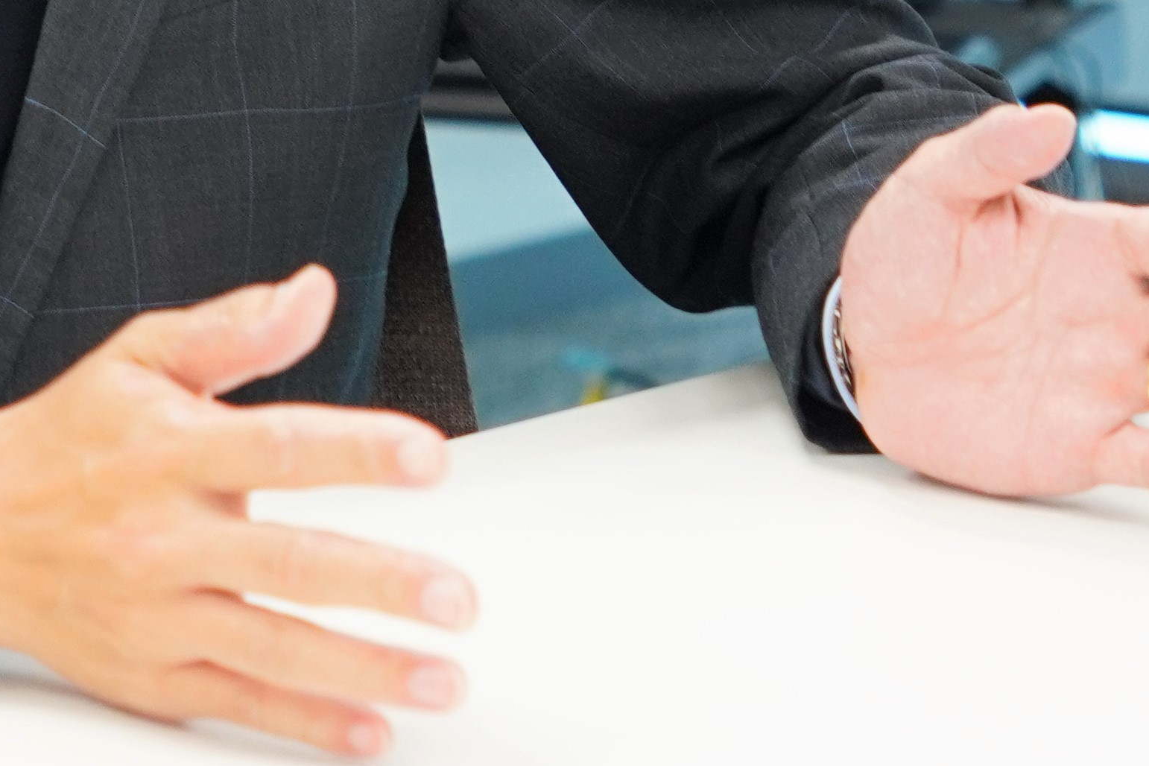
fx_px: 6224
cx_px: -193
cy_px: -510
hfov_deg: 10.4
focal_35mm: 195
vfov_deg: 6.9
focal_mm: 38.6
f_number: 2.8
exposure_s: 1/60
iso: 640
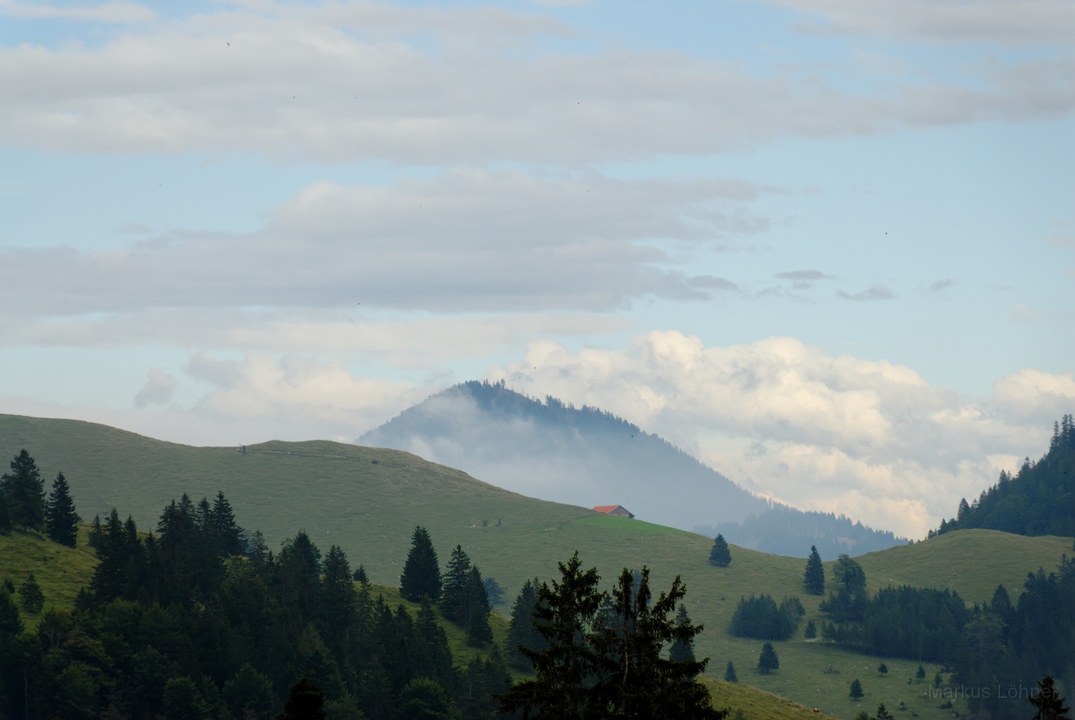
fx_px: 4709
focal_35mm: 158
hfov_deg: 13.0
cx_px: 538
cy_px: 360
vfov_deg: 8.7
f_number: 5.6
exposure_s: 1/320
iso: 100
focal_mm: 105
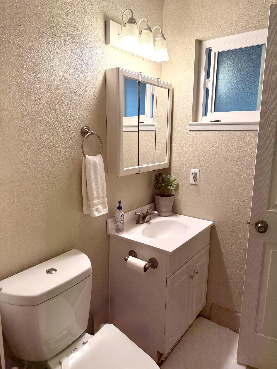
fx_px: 256
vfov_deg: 71.6
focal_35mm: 24
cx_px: 138
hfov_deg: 56.8
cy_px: 184
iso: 100
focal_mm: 6.76
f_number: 1.78
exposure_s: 1/348
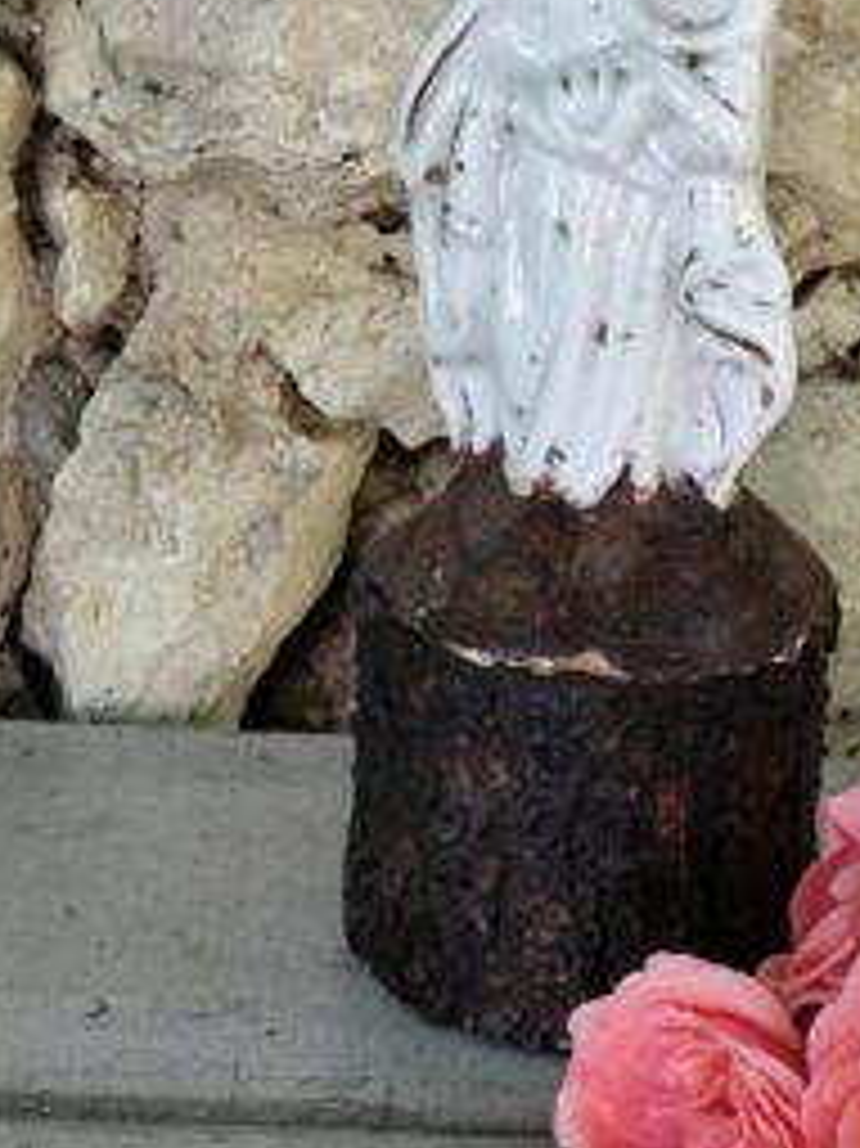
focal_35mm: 146
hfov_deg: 10.1
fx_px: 4840
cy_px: 468
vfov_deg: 13.5
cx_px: 581
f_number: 1.65
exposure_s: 1/50
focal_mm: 6.19
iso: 200
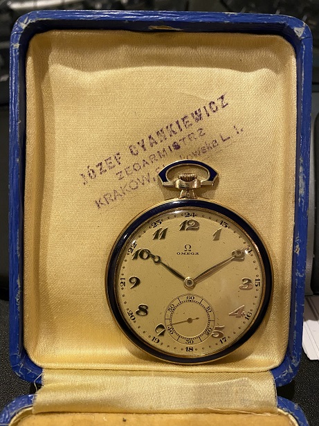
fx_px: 320
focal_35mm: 26
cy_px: 213
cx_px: 160
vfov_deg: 67.3
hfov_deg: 53.0
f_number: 1.8
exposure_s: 1/60
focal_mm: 4.25
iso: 400
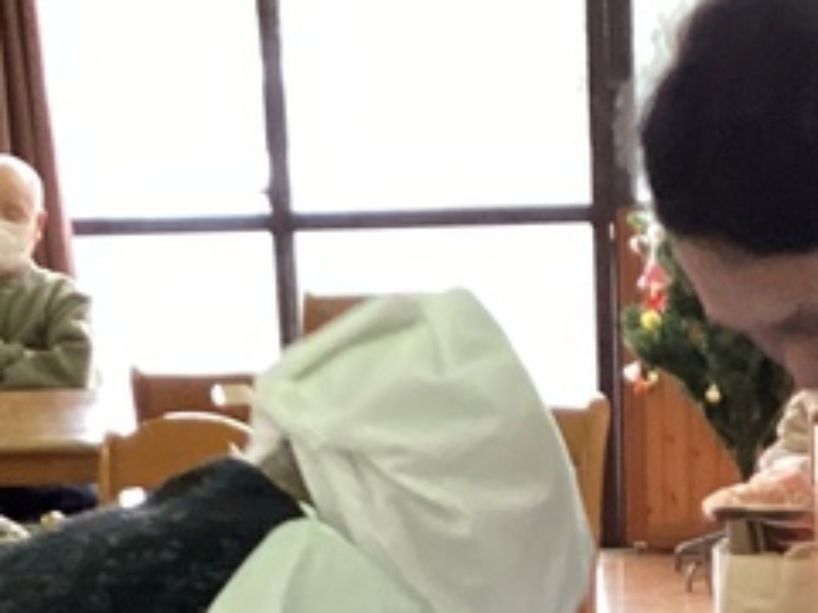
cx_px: 583
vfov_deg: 10.8
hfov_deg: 15.2
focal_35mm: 129
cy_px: 1103
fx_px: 3048
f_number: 2.4
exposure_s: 1/60
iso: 250
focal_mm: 3.3
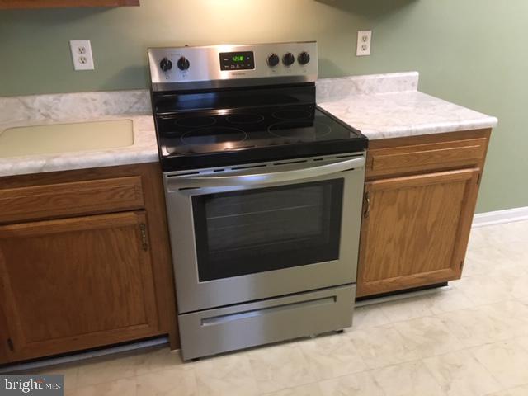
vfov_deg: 48.2
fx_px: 442
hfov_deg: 61.7
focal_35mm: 29
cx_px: 264
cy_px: 198
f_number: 2.2
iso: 200
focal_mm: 4.15
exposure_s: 1/30
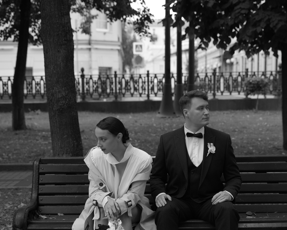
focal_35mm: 61
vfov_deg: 24.9
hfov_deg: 31.0
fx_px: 518
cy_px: 153
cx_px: 144
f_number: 2.8
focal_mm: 43
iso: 320
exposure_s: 1/640
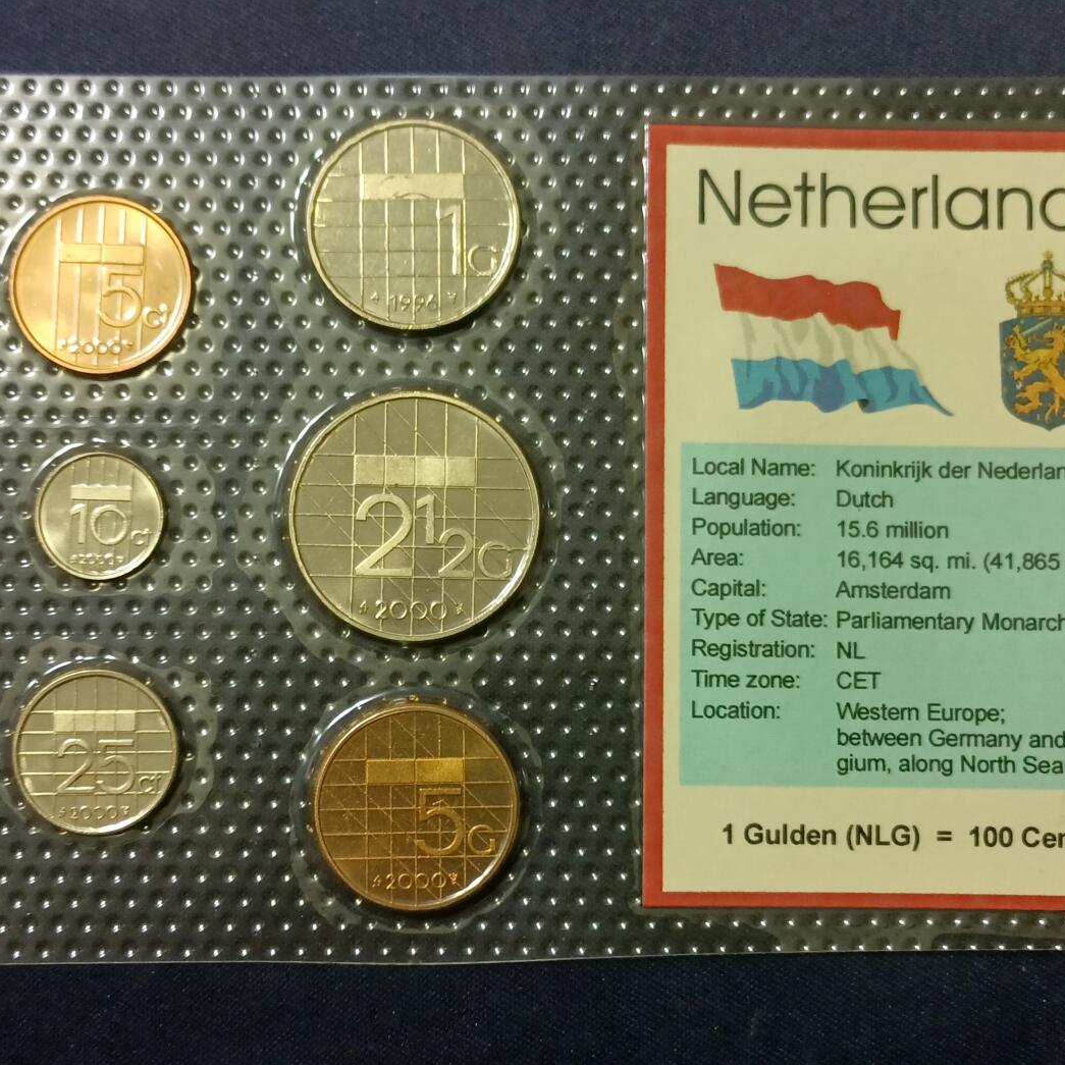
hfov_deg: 37.6
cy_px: 533
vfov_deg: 37.6
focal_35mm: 45
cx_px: 535
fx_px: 1566
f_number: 1.8
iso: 881
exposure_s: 1/30
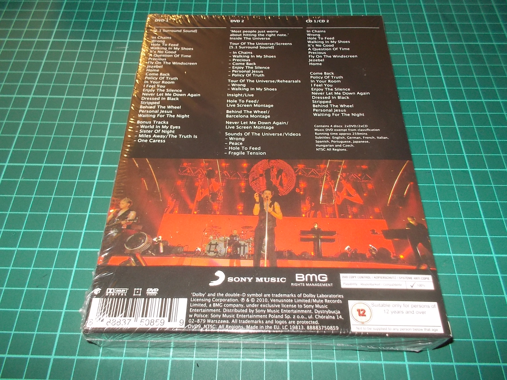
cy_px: 190
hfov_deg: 61.7
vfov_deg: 48.2
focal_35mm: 29
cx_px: 254
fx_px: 425
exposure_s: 1/30
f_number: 3.3
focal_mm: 4.1
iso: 200
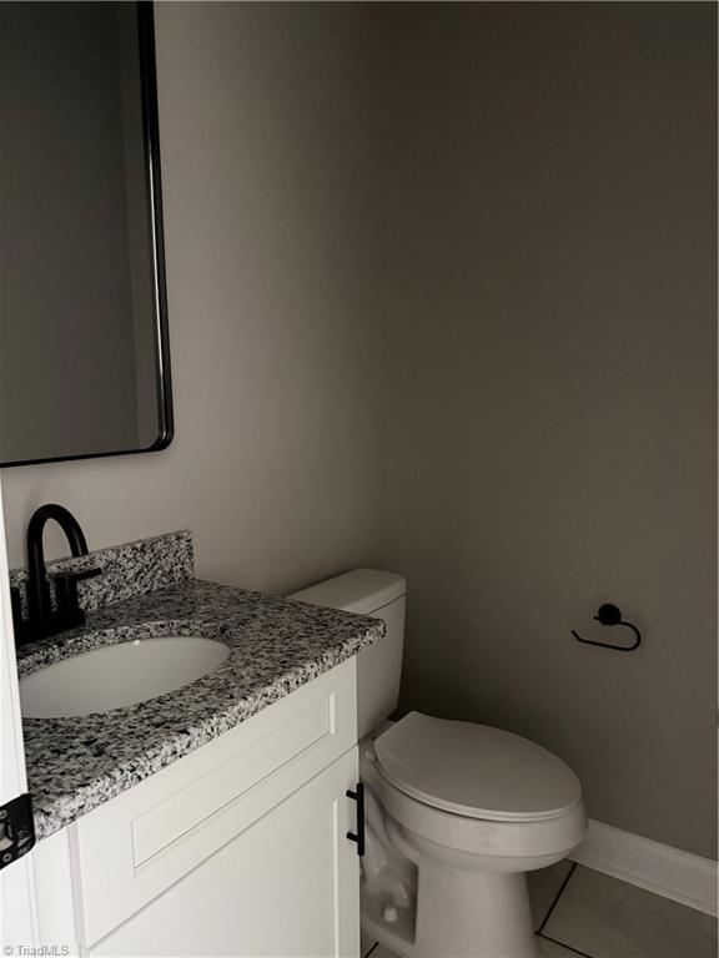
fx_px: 665
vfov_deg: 71.6
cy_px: 479
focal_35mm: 24
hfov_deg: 56.8
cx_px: 360
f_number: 1.78
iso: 1000
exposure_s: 1/32
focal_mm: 6.76
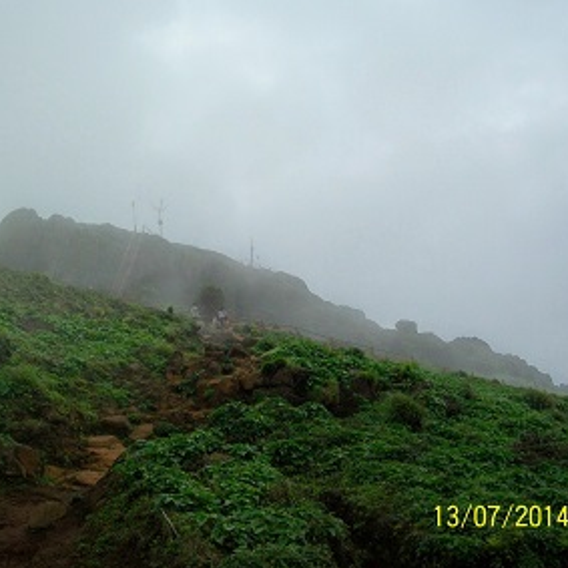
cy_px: 283
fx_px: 835
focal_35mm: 45
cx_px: 209
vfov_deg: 37.6
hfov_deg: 37.3
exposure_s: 1/1401
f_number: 4.8
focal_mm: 6
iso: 80
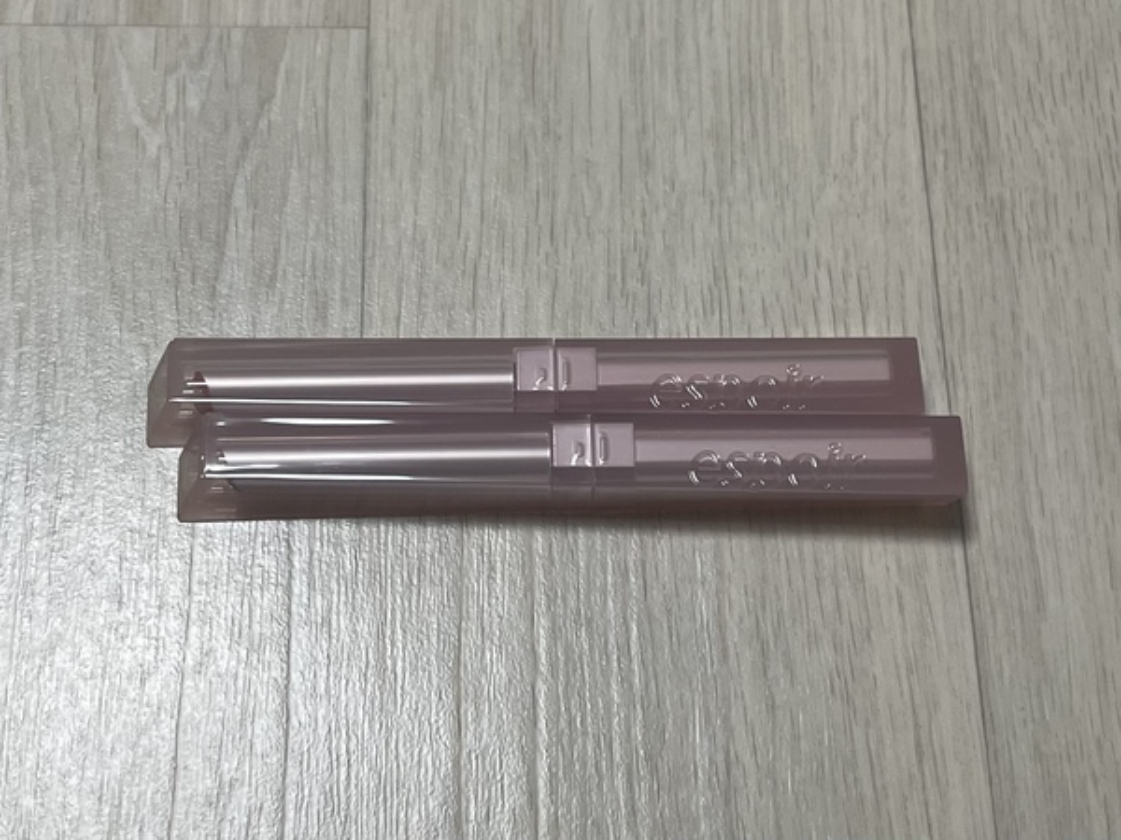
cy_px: 420
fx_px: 842
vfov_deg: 53.1
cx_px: 560
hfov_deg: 67.3
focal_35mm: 26
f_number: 1.6
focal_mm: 4.2
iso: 125
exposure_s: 1/120
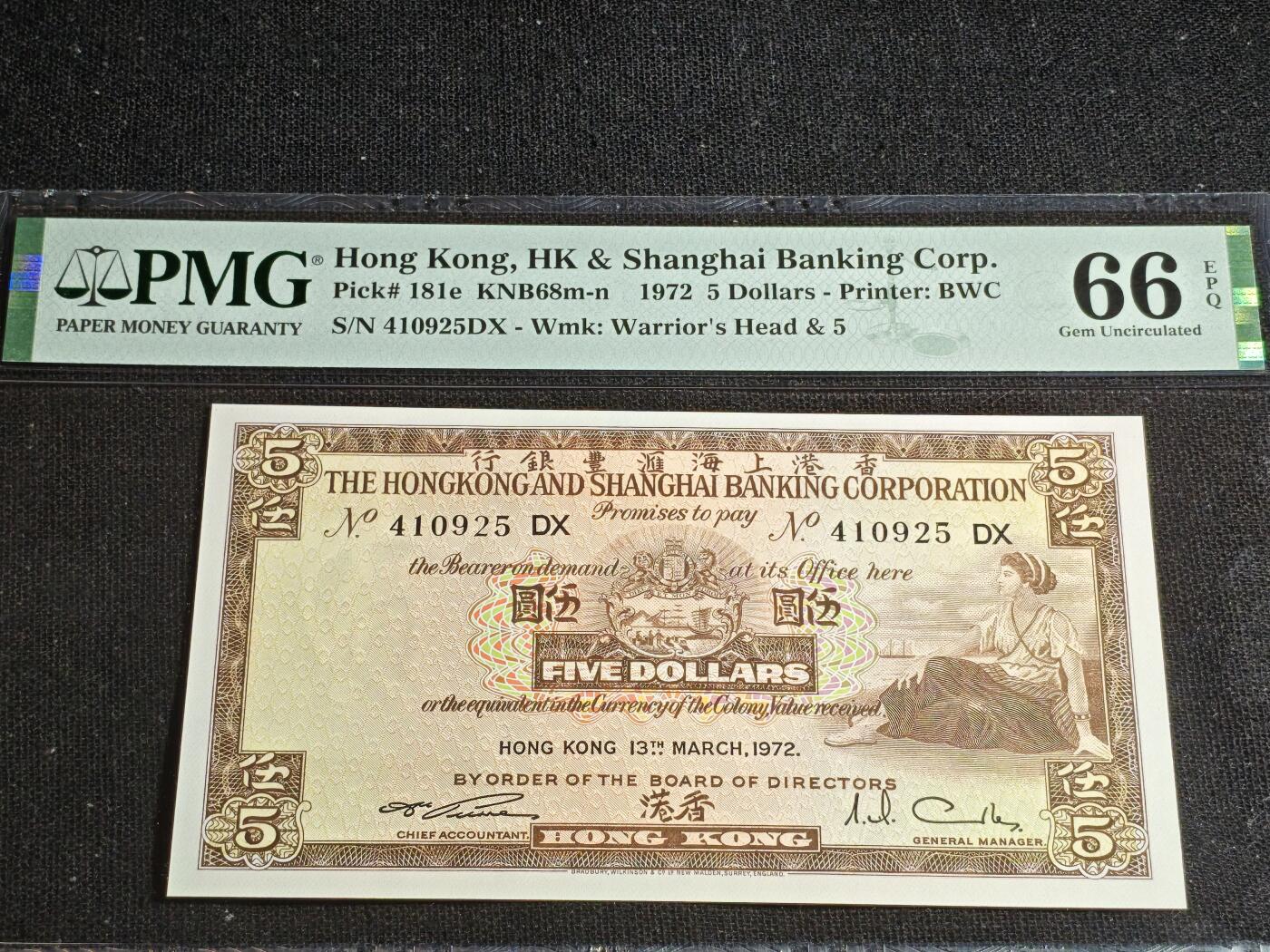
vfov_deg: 19.6
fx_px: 2752
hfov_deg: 26.0
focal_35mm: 75
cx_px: 635
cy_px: 476
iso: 50
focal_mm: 4.94
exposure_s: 1/306
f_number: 1.5
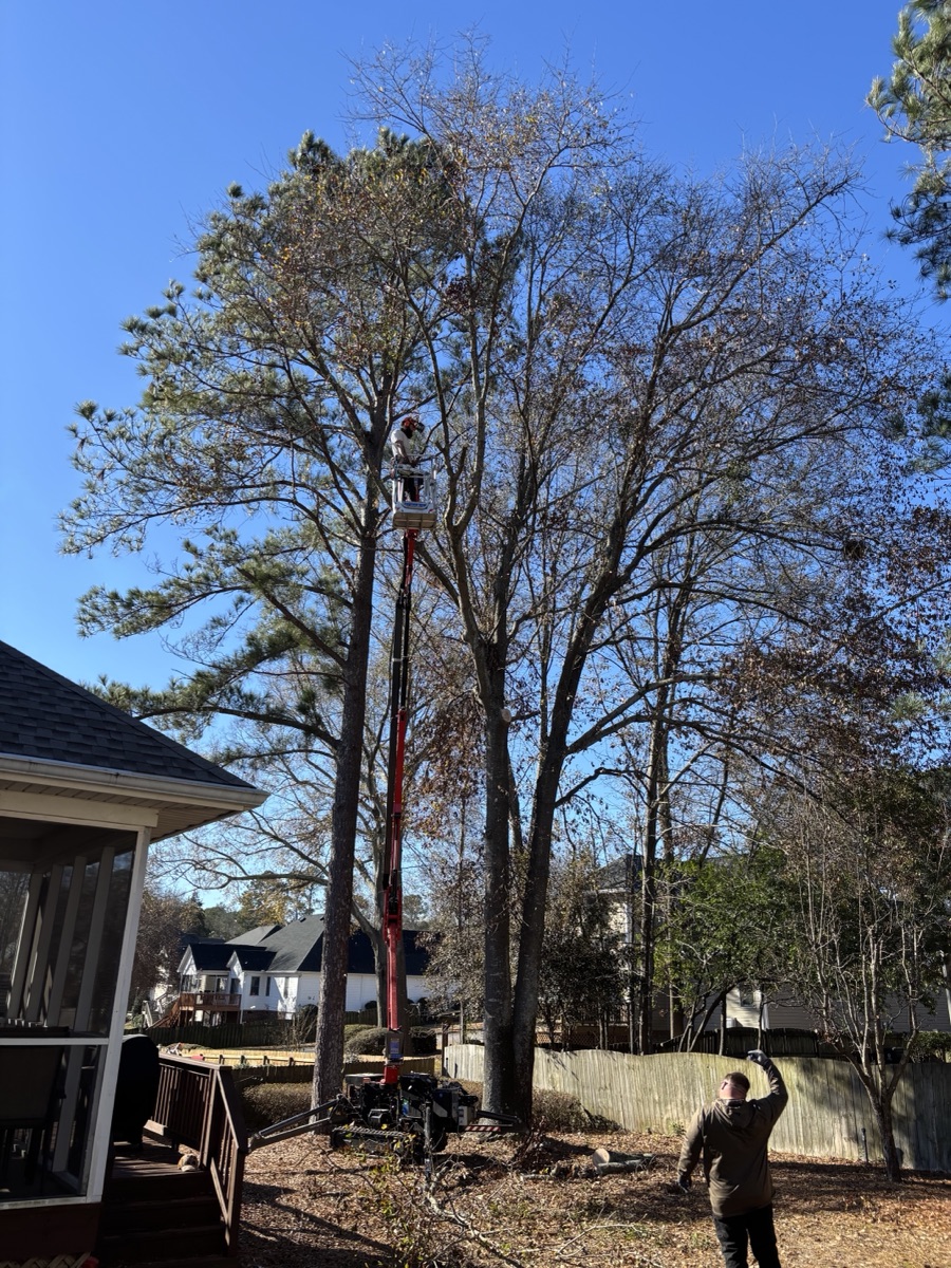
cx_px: 476
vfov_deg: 67.3
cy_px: 634
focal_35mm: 26
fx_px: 952
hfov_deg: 53.1
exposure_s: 1/1295
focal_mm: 5.96
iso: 50
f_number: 1.6
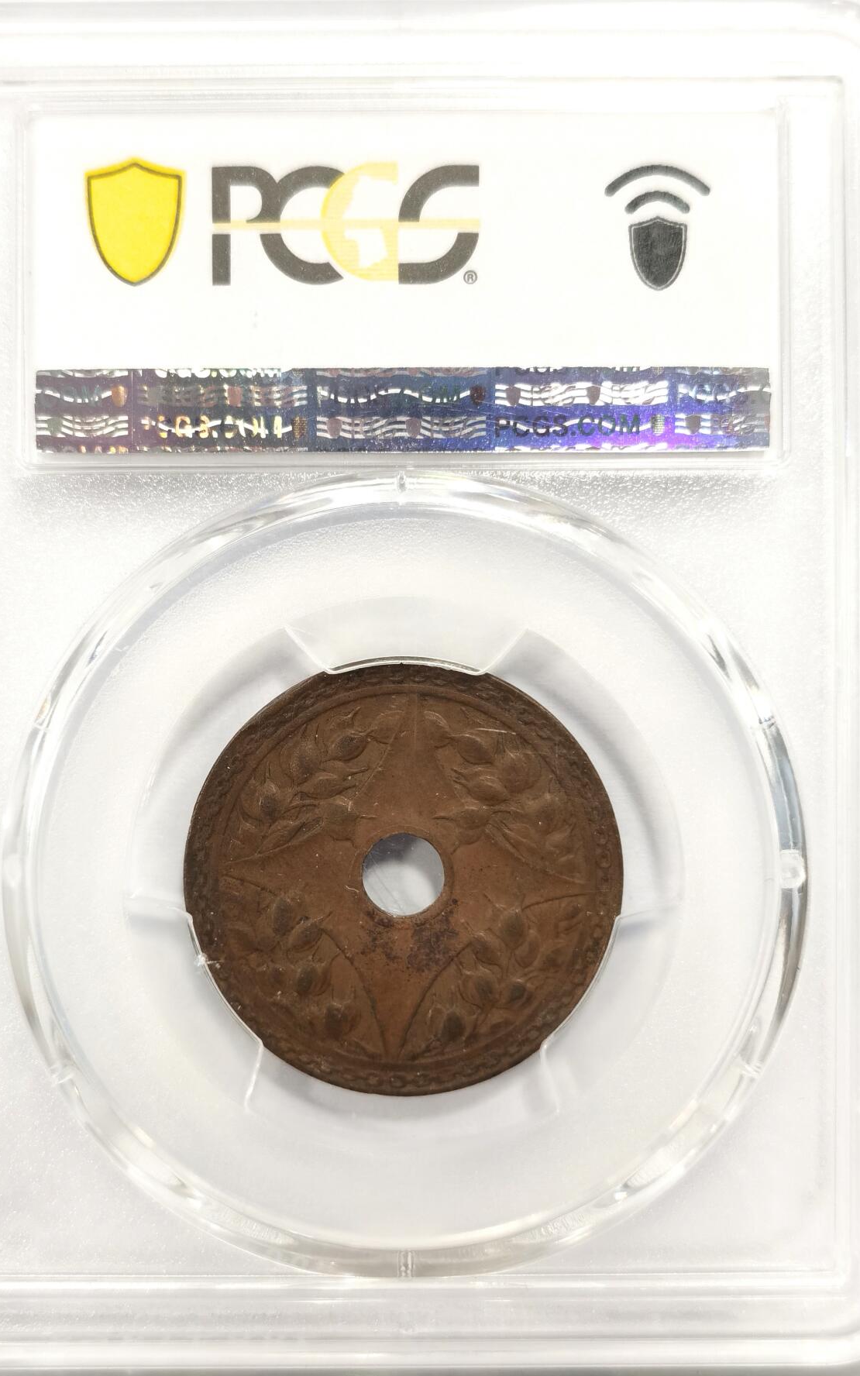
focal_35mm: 58
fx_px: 2175
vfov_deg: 35.1
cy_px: 684
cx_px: 407
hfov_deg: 22.4
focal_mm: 5.56
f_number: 16
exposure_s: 1/100
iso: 160
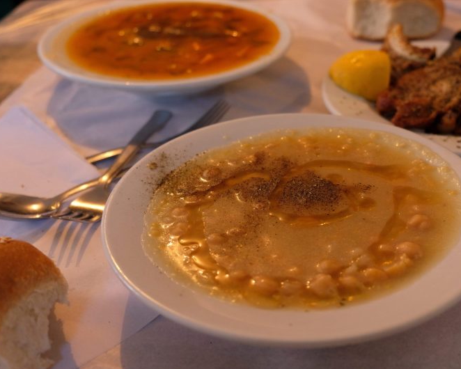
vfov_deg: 29.7
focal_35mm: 51
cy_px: 185
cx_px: 269
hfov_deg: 36.5
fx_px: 696
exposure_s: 1/20
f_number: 3.6
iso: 800
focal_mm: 30.2
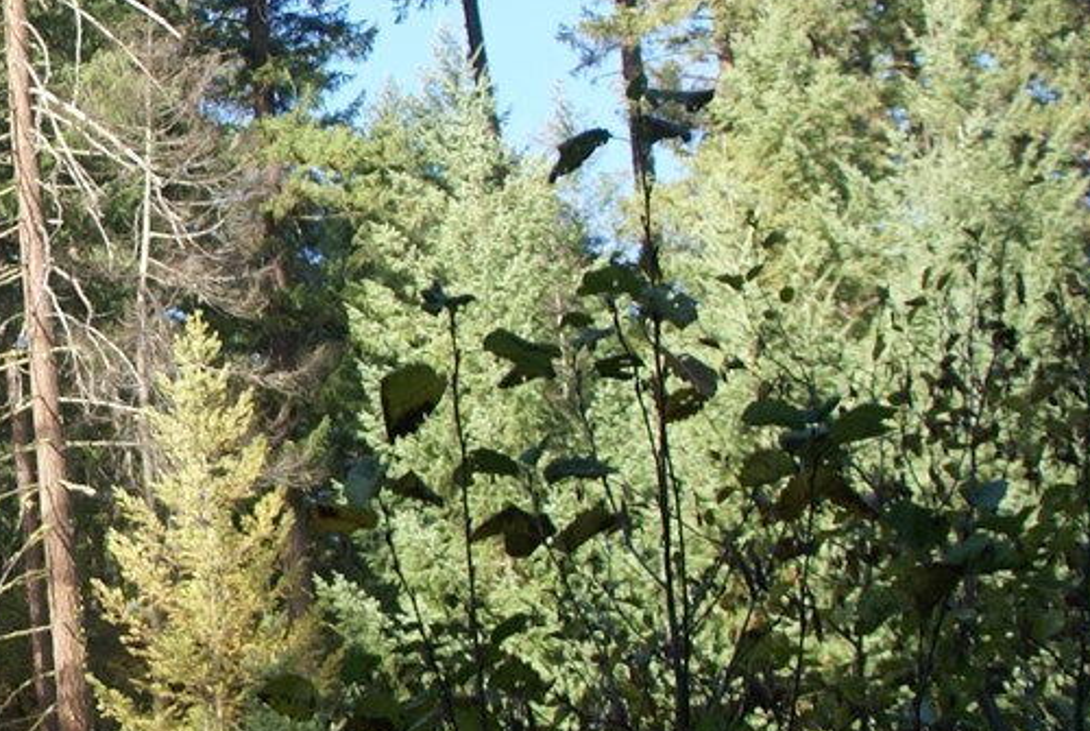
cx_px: -694
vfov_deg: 7.8
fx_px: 5388
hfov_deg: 11.0
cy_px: 372
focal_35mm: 178
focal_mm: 35
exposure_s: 1/80
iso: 100
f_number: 6.3
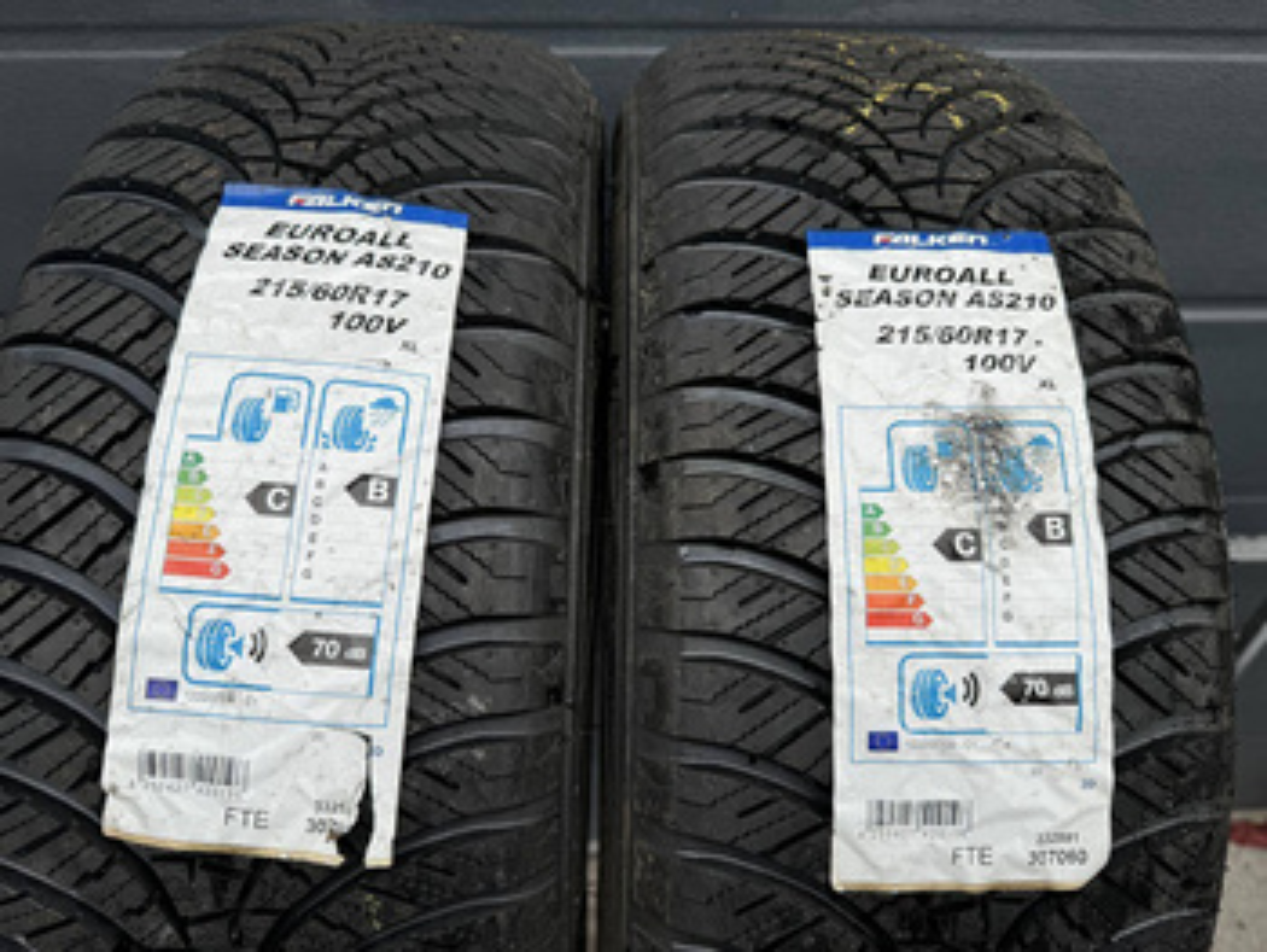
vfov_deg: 56.9
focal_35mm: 24
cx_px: 634
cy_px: 476
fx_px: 879
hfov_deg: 71.6
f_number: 1.78
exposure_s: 1/249
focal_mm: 6.86
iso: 64
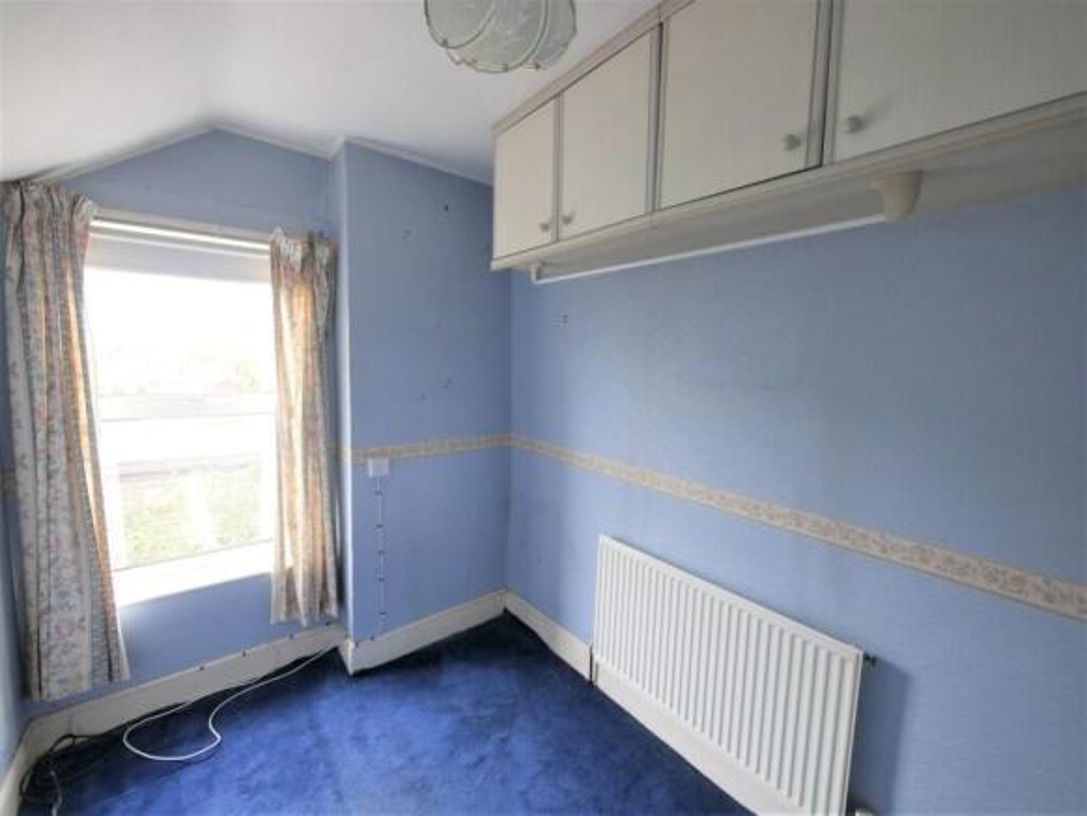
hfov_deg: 102.0
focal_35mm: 14
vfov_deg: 85.7
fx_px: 440
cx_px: 544
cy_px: 408
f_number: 4
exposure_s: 1/60
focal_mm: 7
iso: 500
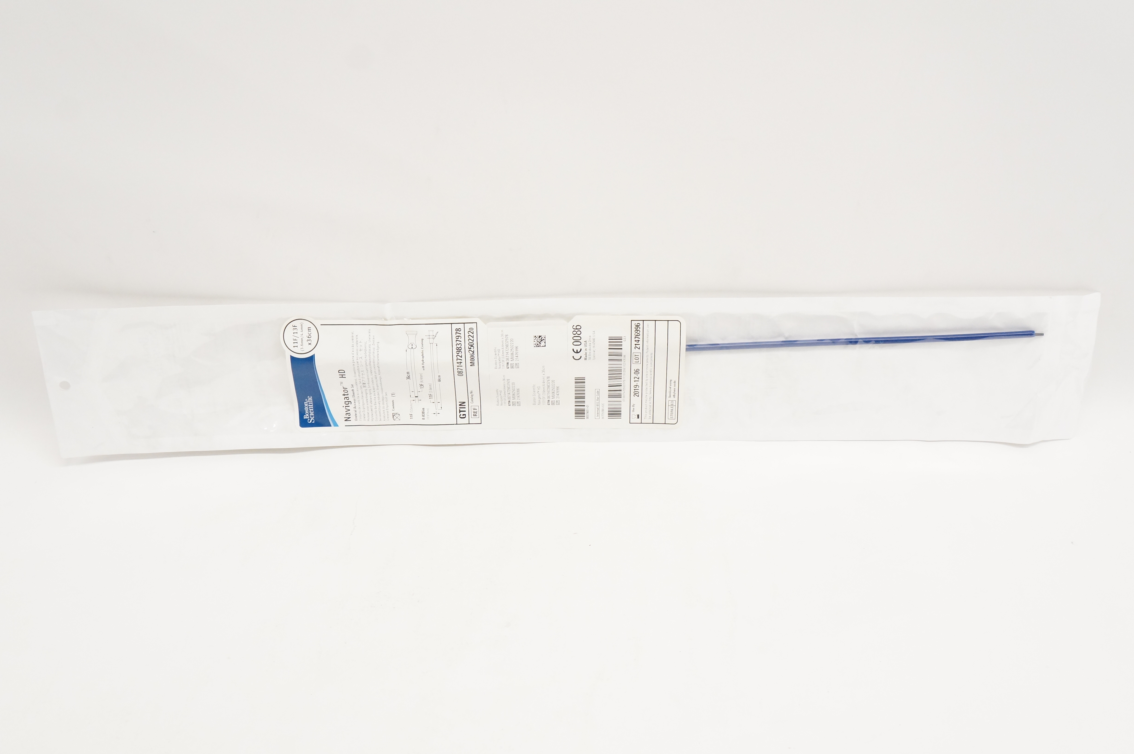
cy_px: 377
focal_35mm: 40
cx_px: 567
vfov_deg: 32.9
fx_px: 1274
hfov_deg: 48.0
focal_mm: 27
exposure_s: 1/200
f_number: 7.1
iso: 1600
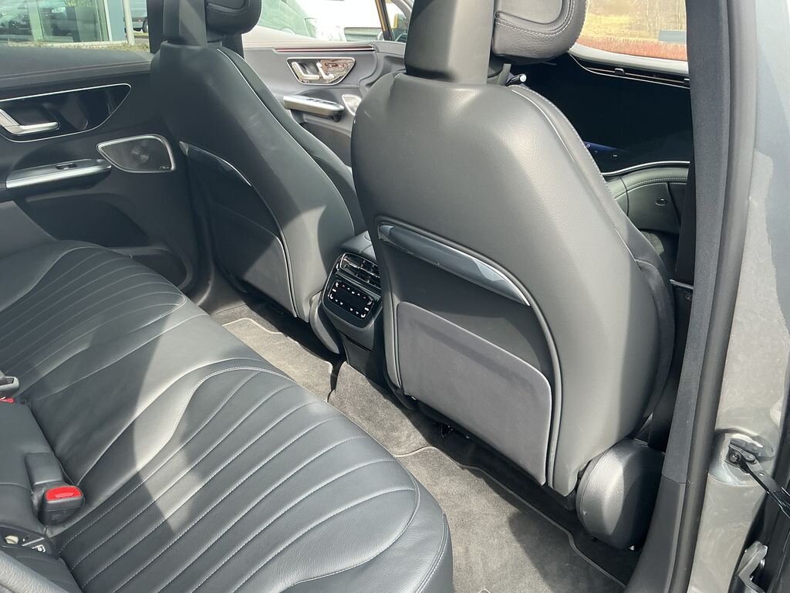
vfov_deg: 48.2
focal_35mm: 29
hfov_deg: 61.7
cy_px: 296
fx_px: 662
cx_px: 395
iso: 50
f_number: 1.8
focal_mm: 3
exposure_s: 1/120
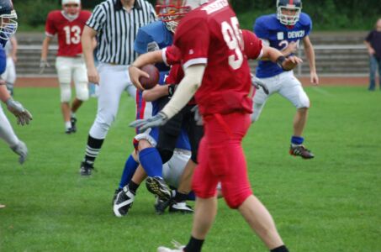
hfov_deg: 10.2
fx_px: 2139
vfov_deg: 6.8
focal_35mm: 202
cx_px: 190
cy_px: 126
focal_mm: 135
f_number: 4.5
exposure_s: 1/250
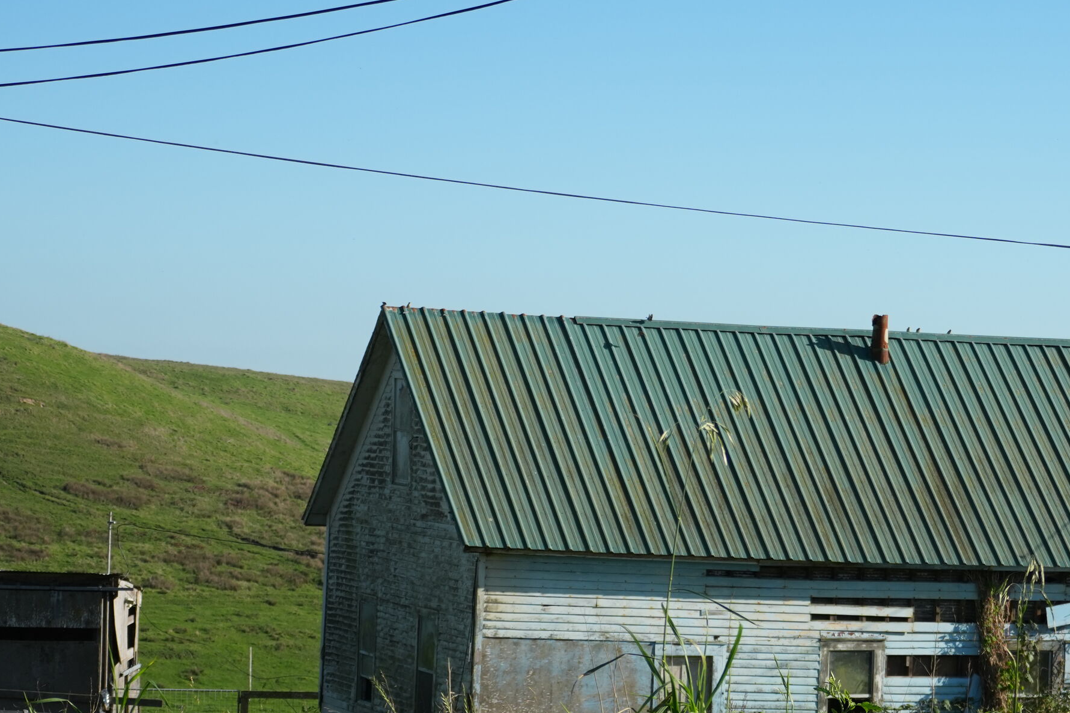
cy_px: 681
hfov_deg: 15.6
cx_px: 818
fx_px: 3893
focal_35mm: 131
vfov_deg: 10.4
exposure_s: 1/1600
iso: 320
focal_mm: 54
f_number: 5.6
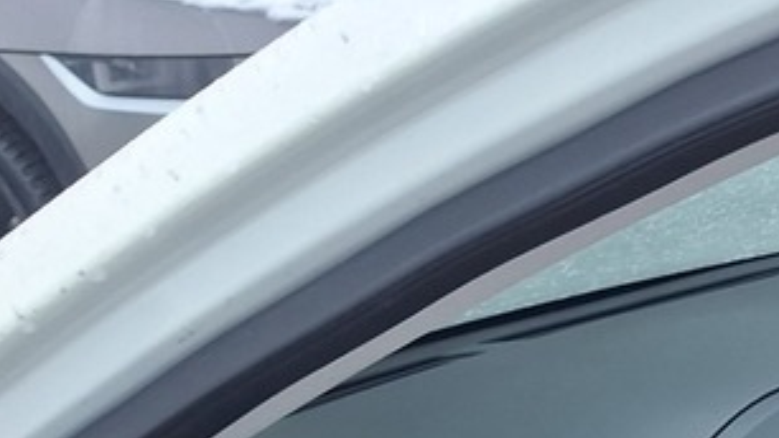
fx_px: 2437
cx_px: 1054
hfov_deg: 17.0
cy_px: 1003
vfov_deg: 9.3
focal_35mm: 118
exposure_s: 1/25
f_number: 1.8
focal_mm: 5.54
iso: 320
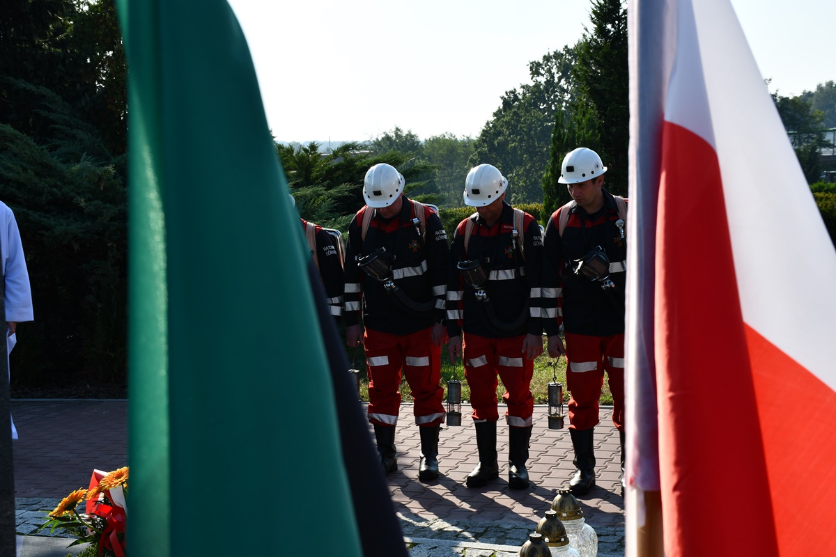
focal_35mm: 52
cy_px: 278
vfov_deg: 26.0
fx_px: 1207
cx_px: 418
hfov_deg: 38.2
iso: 125
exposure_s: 1/250
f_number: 8
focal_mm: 35
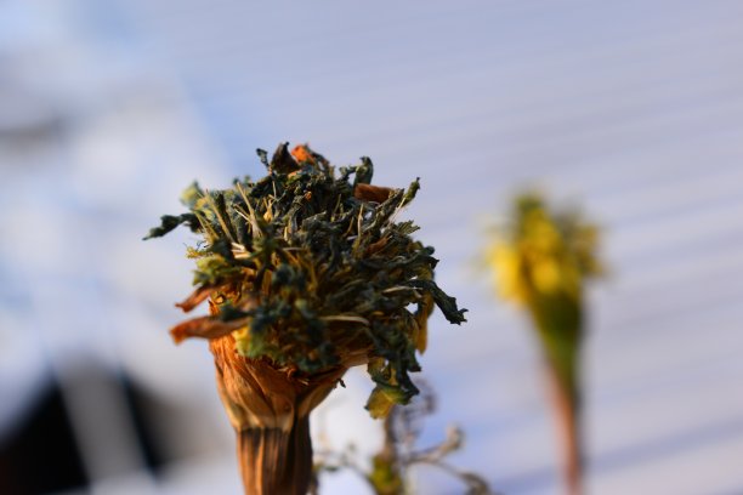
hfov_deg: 24.6
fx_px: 1703
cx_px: 372
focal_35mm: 82
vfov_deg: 16.6
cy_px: 248
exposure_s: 1/250
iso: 250
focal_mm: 55
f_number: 8
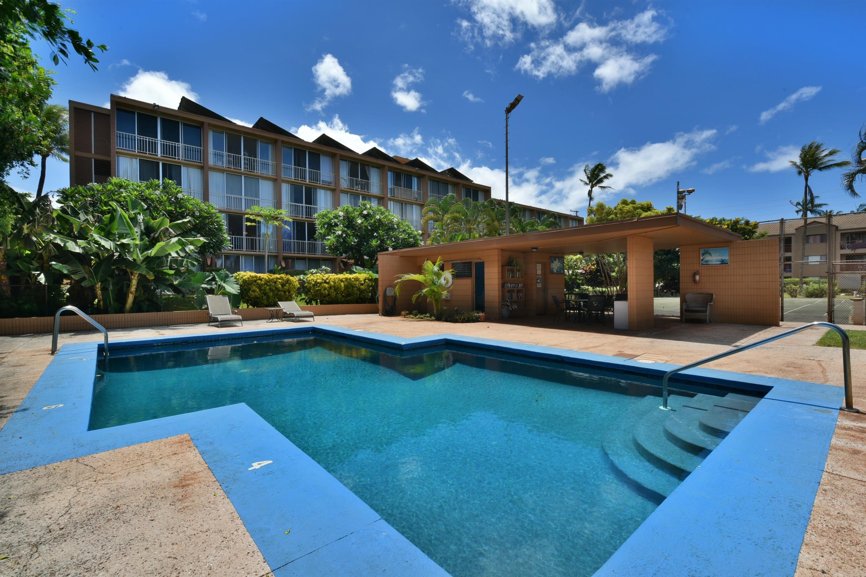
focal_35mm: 16
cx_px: 433
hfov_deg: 96.7
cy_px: 288
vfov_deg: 73.7
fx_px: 385
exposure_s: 1/80
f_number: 14
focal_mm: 16
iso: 100
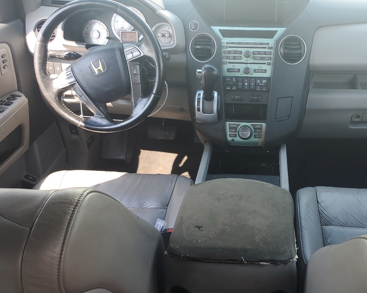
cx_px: 248
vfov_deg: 41.1
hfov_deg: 49.3
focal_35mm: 36
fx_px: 391
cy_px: 166
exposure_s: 1/263
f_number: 1.5
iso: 50
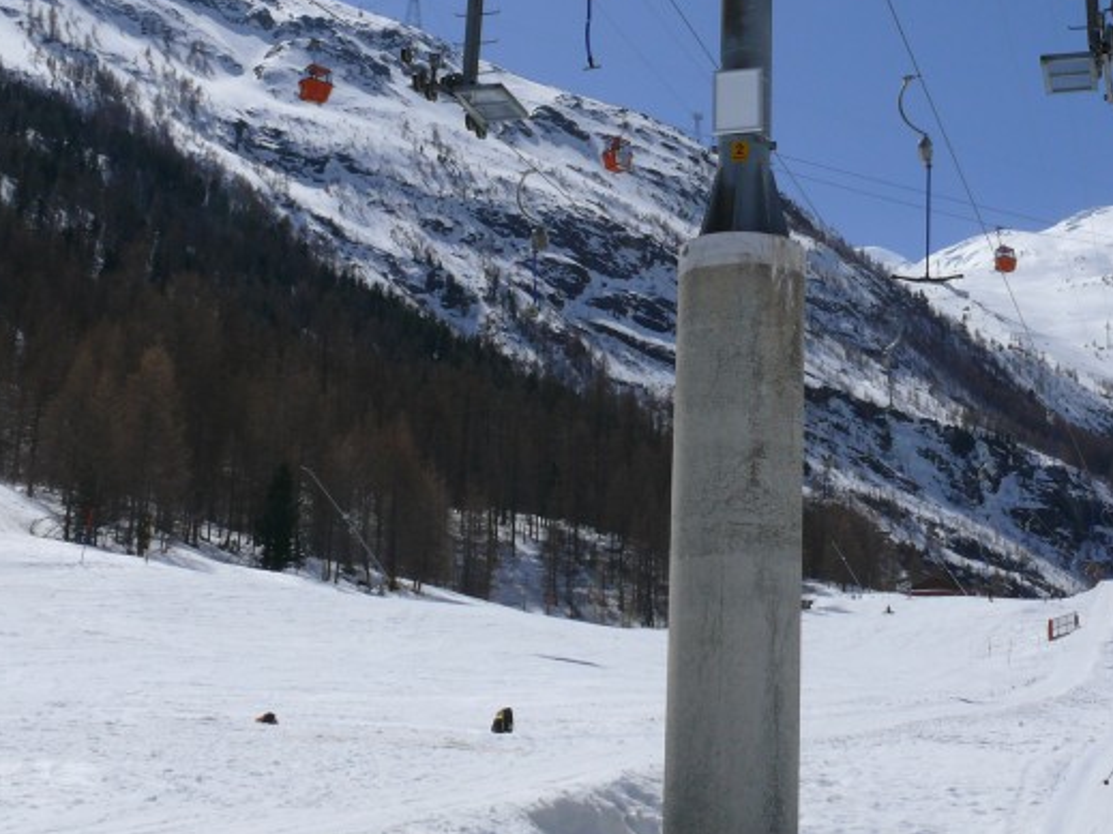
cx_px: 778
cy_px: 232
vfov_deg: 26.7
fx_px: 1736
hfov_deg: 35.1
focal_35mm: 54
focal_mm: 7.4
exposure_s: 1/800
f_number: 8
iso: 100
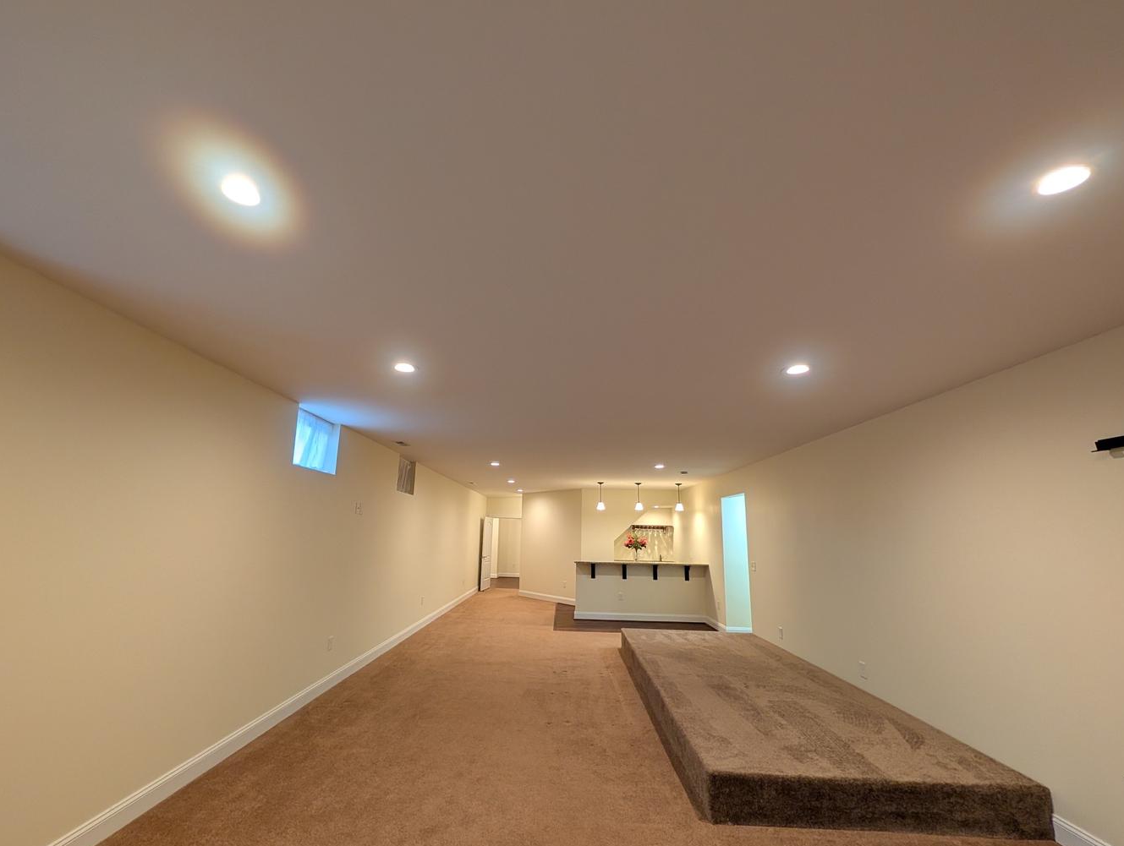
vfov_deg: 90.0
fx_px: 423
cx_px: 540
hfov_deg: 106.0
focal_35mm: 13
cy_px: 445
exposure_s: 1/60
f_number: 1.7
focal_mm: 2.02
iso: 138
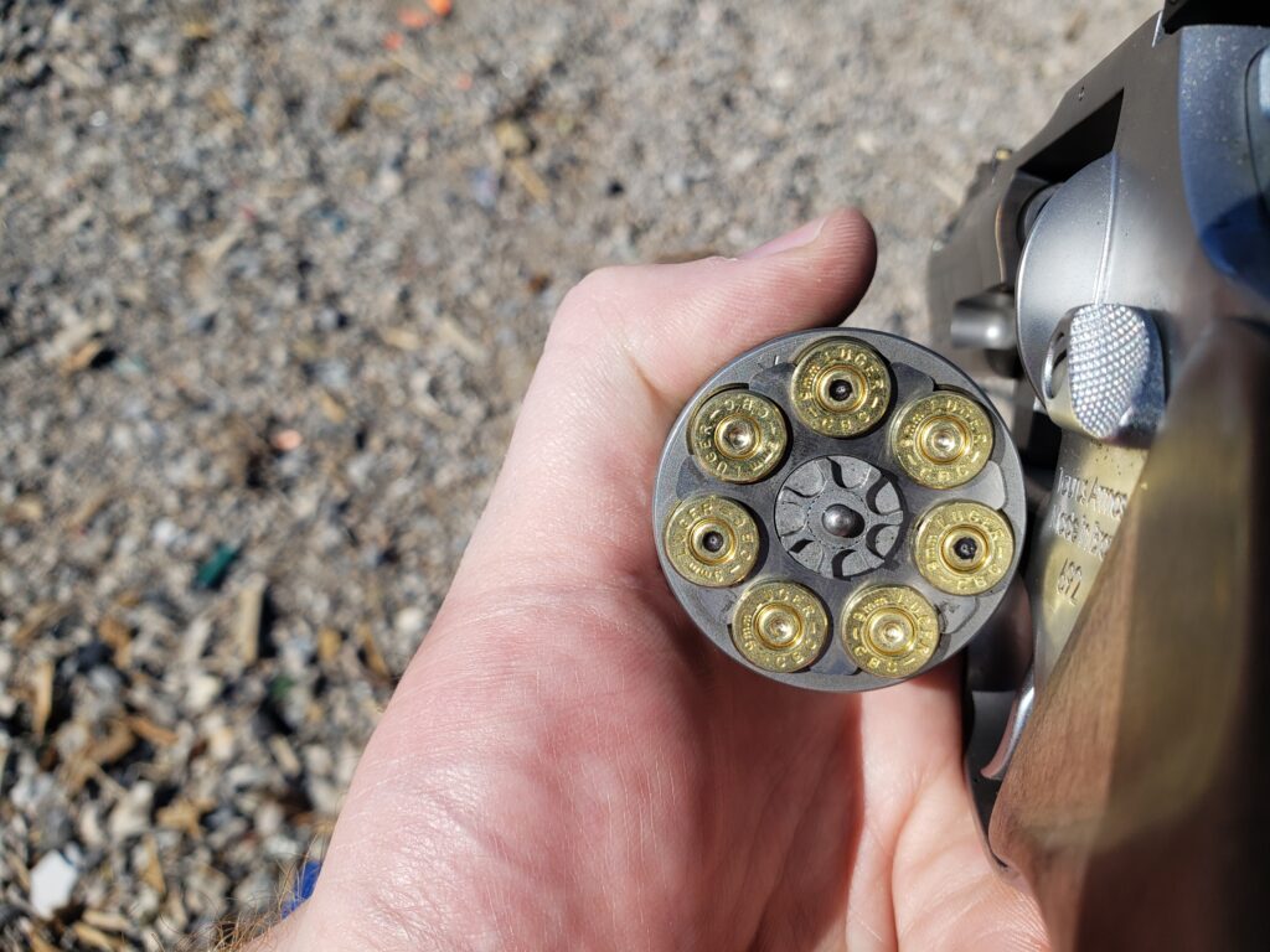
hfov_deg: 67.3
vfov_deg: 53.1
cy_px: 476
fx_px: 954
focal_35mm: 26
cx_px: 635
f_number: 2.4
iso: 50
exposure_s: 1/1989
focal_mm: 4.3
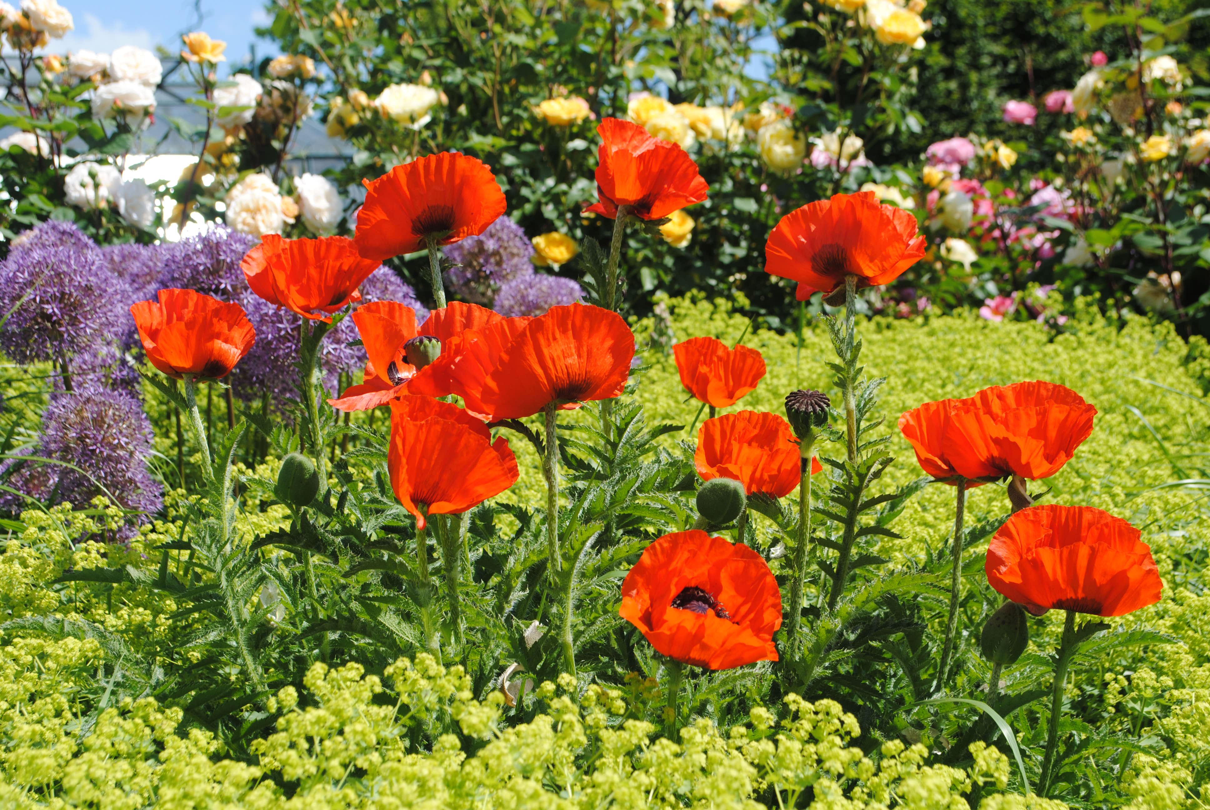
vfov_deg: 22.7
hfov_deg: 33.4
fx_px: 2019
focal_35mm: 60
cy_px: 405
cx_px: 605
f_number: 8
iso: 100
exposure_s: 1/200
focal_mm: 40
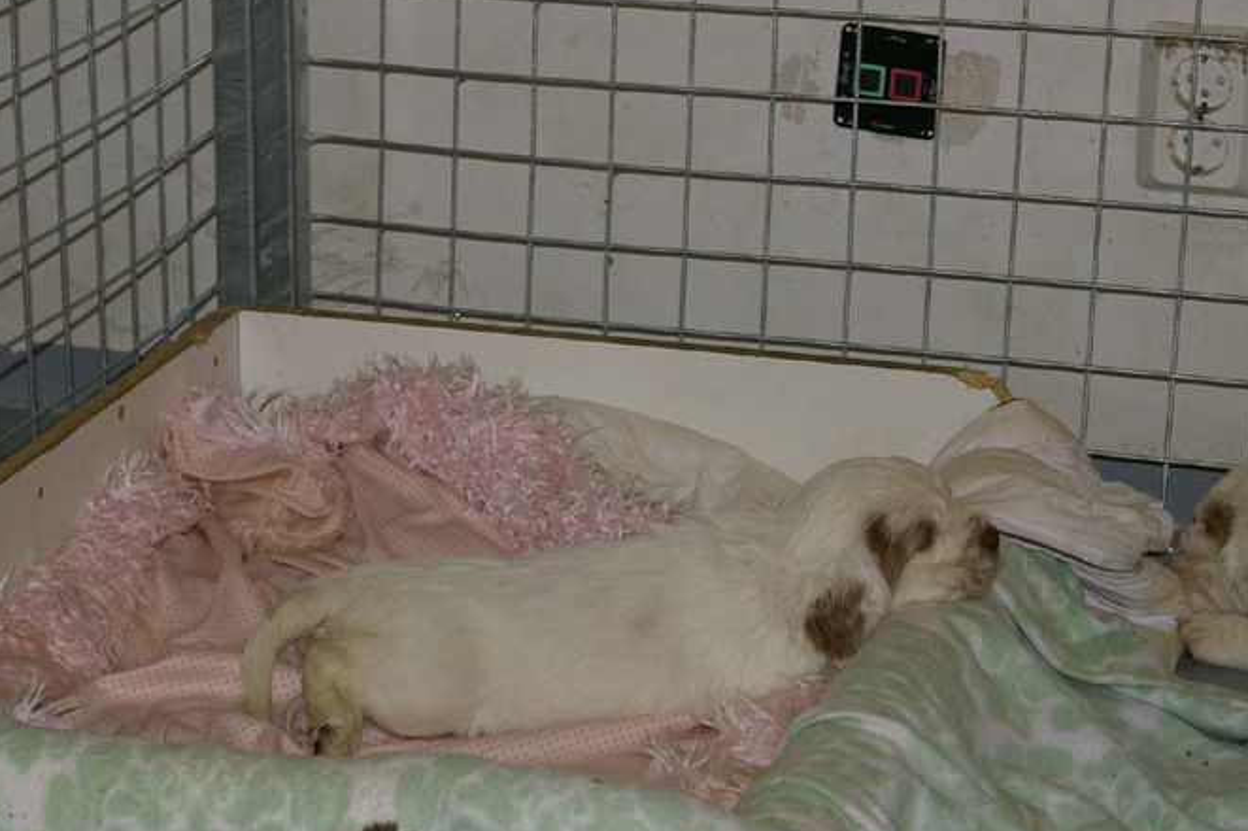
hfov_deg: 18.8
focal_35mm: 109
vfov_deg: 12.6
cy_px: 416
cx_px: 589
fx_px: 3777
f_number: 5.6
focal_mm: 60
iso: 400
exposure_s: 1/100
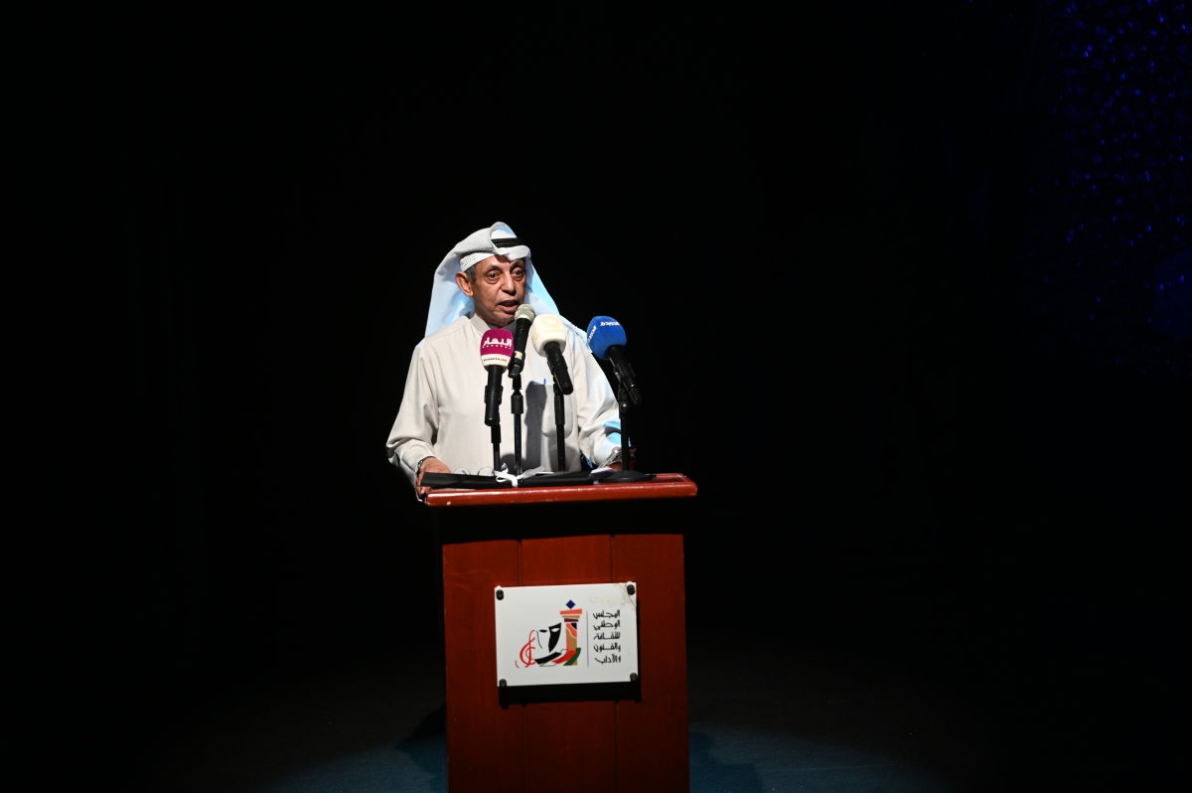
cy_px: 396
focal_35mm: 200
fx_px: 6617
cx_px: 596
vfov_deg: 6.9
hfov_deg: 10.3
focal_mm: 200
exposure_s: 1/200
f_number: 3.2
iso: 800
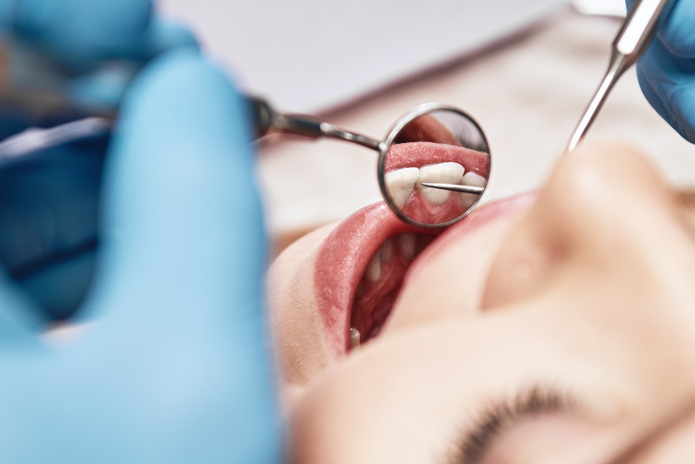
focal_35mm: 131
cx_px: 395
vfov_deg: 10.5
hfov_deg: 15.6
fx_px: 2530
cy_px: 231
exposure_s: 1/125
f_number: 4
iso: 500
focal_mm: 70
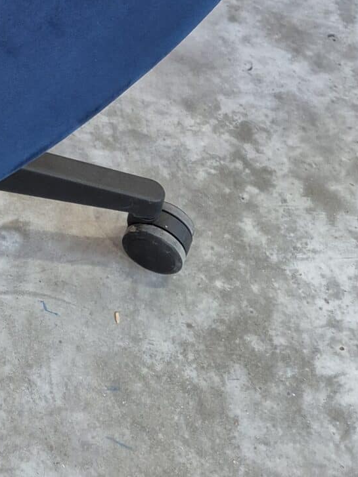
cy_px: -142
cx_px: -197
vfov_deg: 21.8
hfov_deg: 16.4
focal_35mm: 81
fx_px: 1117
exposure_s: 1/100
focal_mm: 5.4
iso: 500
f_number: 1.8
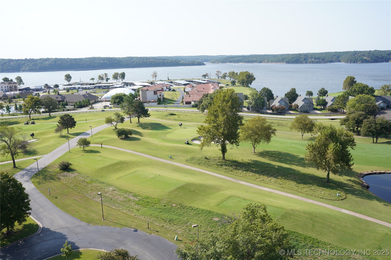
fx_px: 343
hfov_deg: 59.3
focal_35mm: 32
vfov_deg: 41.6
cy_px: 130
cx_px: 196
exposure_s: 1/100
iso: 125
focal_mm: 31.6
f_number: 10
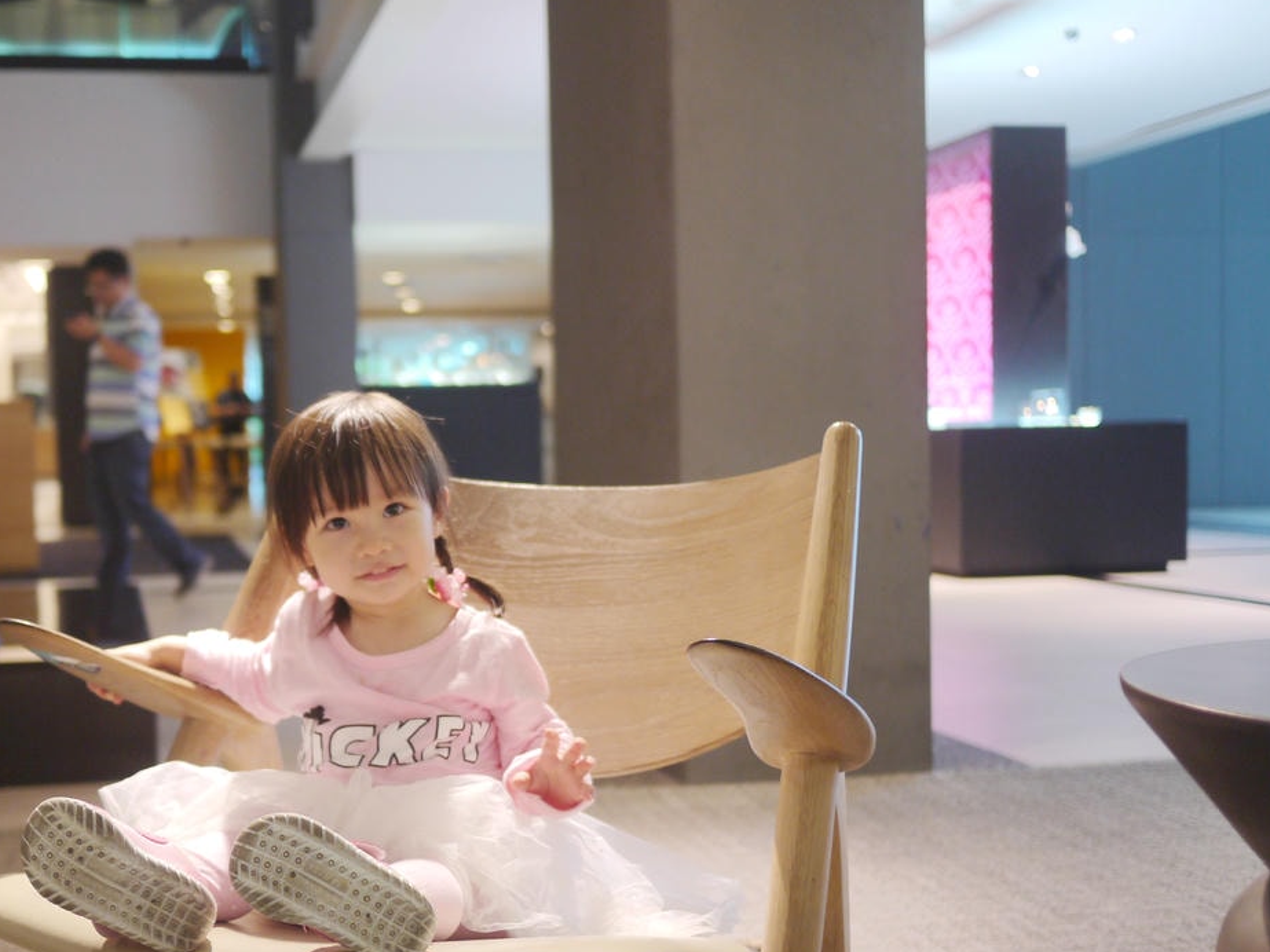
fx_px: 1908
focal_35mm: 52
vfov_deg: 28.0
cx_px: 504
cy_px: 575
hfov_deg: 36.7
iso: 250
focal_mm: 20
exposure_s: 1/60
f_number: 1.7
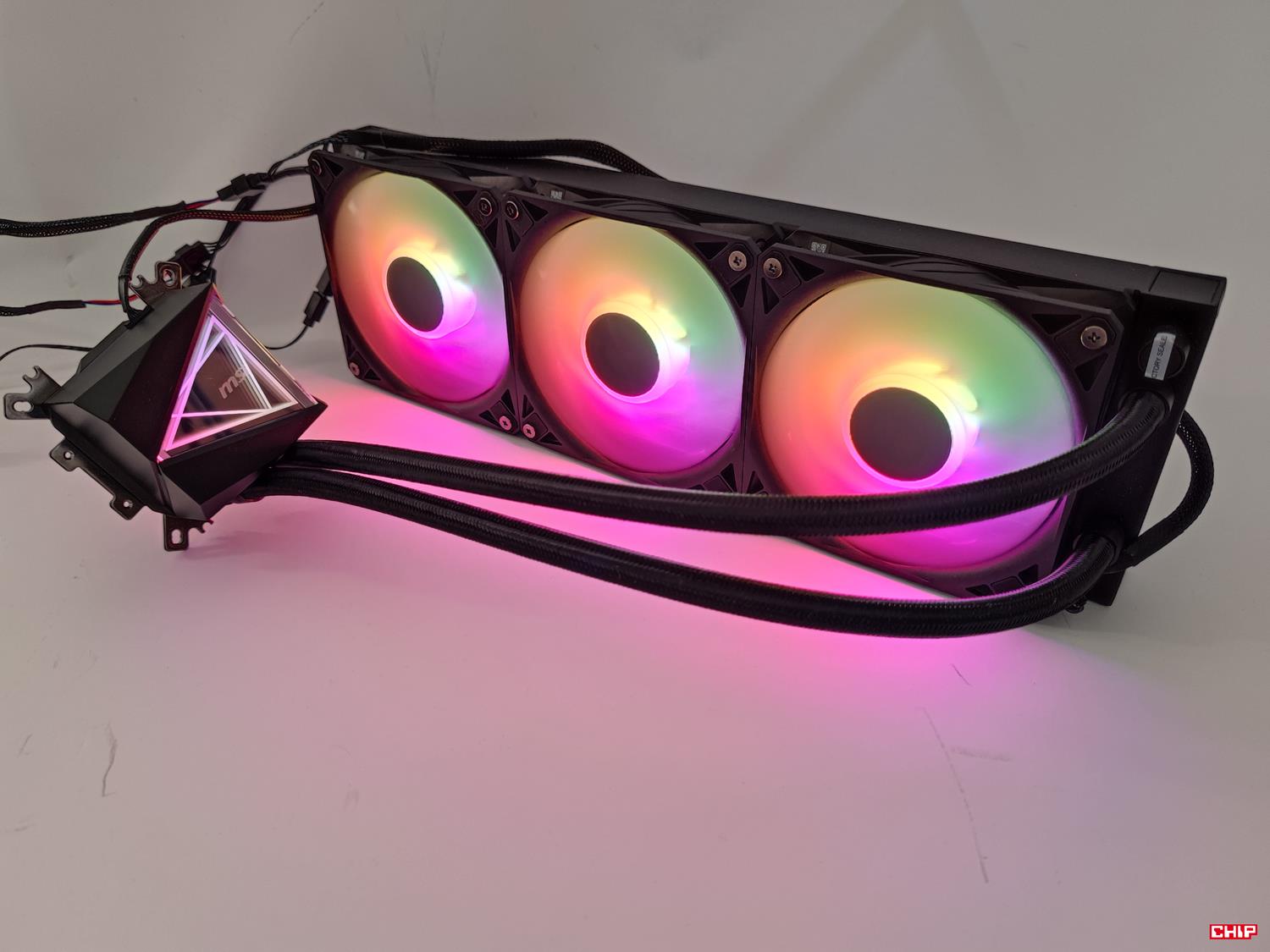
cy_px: 476
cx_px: 635
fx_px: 881
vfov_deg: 56.8
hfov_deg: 71.6
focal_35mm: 24
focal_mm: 6.78
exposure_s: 1/28
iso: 400
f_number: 1.85
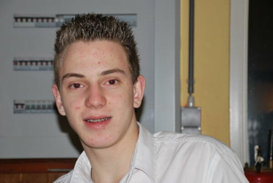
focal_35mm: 99
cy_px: 92
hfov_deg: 20.6
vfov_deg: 13.9
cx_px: 136
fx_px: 752
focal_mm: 66
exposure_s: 1/60
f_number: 5.3
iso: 200
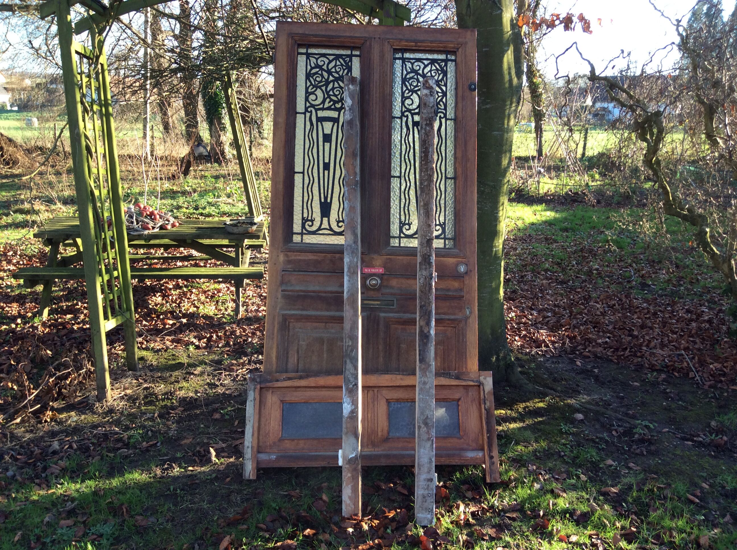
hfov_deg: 56.9
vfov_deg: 44.1
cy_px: 275
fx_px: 680
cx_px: 368
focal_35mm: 32
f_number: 2.4
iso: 32
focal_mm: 3.3
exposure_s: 1/159
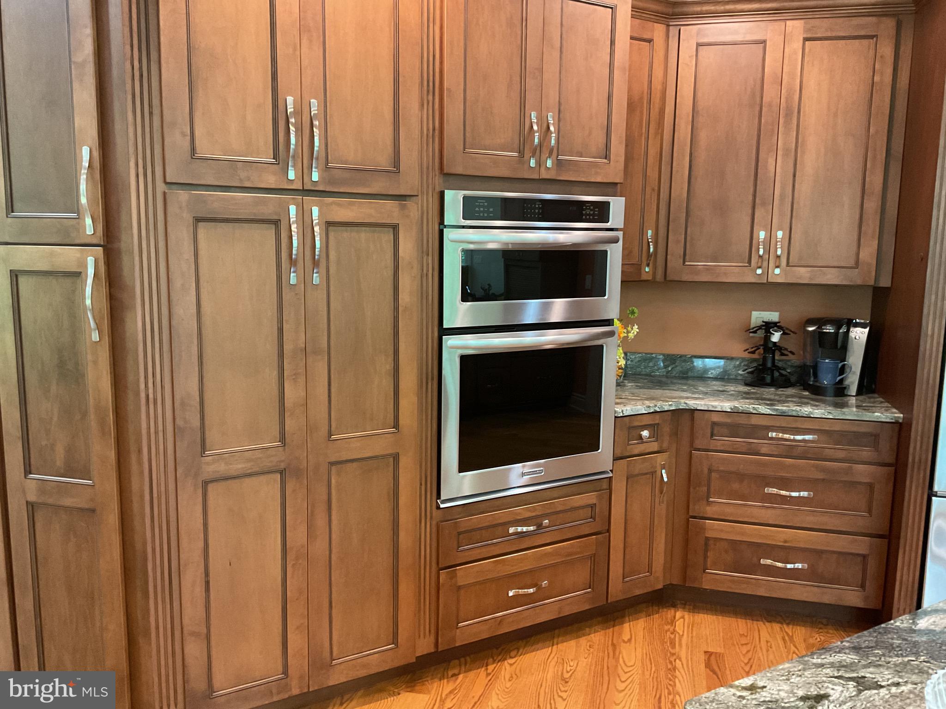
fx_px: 793
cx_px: 473
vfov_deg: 48.2
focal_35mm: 29
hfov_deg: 61.7
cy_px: 354
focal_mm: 3
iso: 320
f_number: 1.8
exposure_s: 1/40
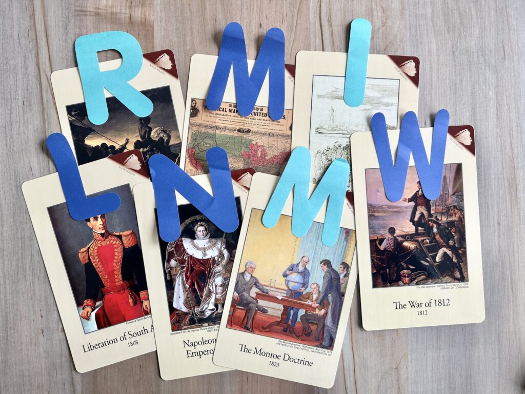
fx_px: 394
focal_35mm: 26
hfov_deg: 67.3
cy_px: 197
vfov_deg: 53.1
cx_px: 262
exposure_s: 1/121
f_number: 1.5
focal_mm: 5.7
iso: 50
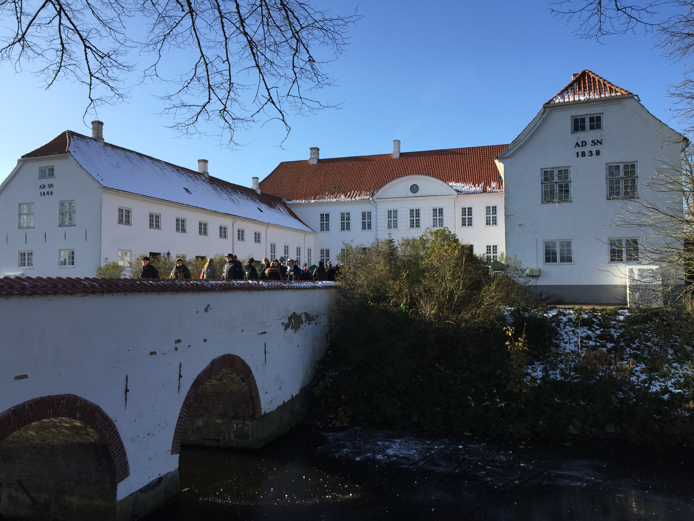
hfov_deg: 61.7
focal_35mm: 29
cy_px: 260
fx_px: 581
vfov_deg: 48.2
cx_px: 347
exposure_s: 1/1236
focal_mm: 4.15
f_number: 2.2
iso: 32
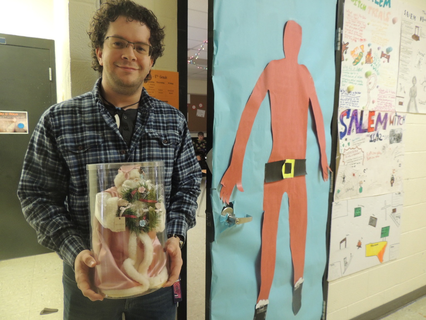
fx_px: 295
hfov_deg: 71.6
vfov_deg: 56.8
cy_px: 160
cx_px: 213
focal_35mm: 24
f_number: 3
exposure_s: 1/30
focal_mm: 4.3
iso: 400
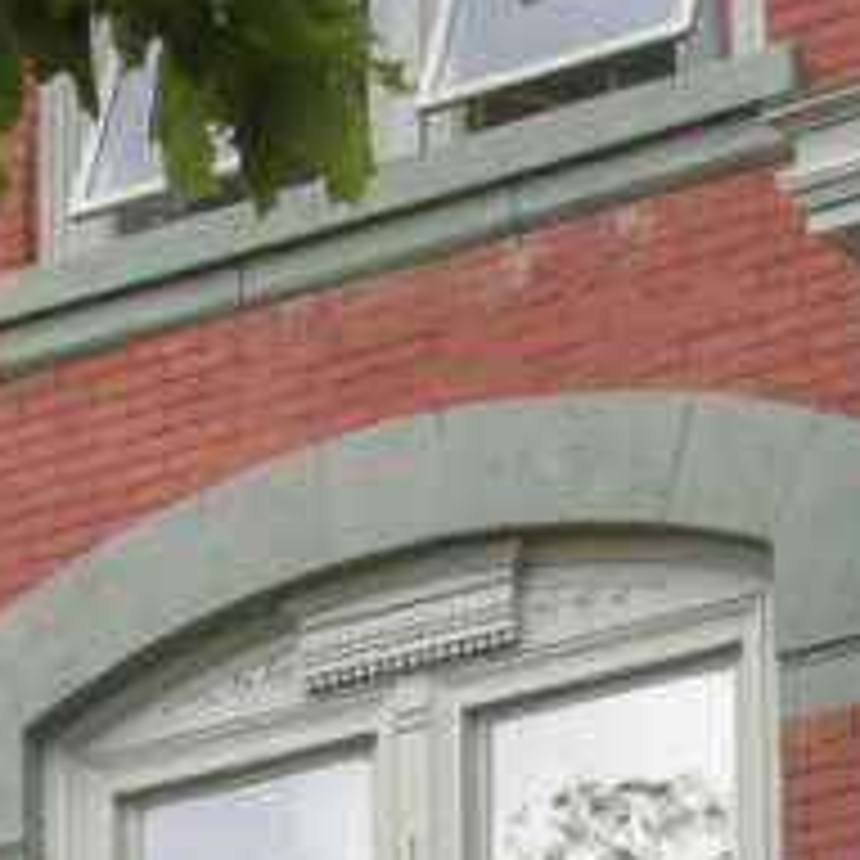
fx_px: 8179
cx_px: -738
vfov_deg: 5.7
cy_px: 2483
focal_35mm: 291
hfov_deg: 5.9
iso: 1600
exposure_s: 1/125
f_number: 16
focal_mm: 32
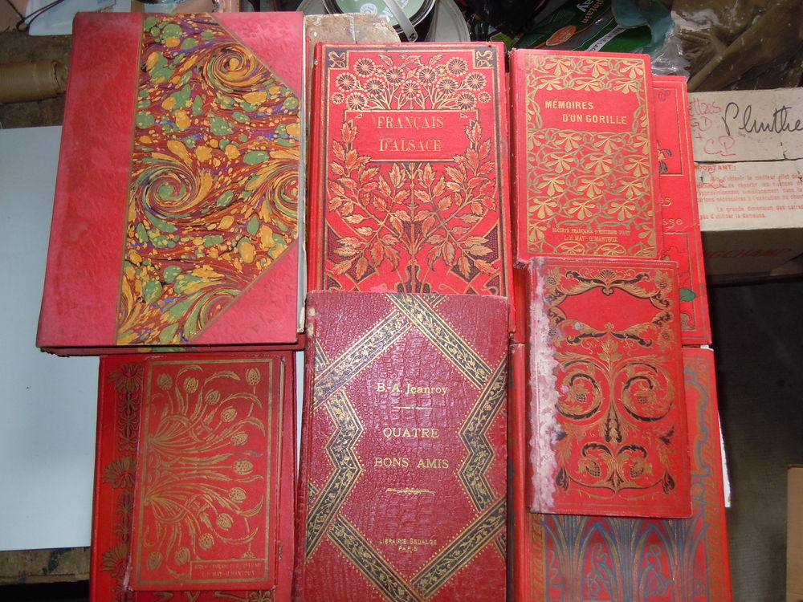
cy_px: 301
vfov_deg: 46.8
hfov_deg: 60.0
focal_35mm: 30
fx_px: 696
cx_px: 402
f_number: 3.5
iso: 200
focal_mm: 5.4
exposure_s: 1/30
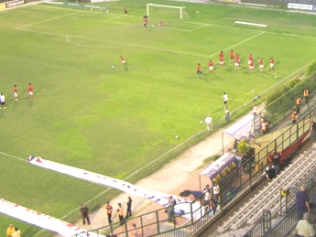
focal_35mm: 66
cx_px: 262
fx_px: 603
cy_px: 46
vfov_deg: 22.0
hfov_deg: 28.6
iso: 160
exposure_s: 1/20
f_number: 2.8
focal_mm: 6.3
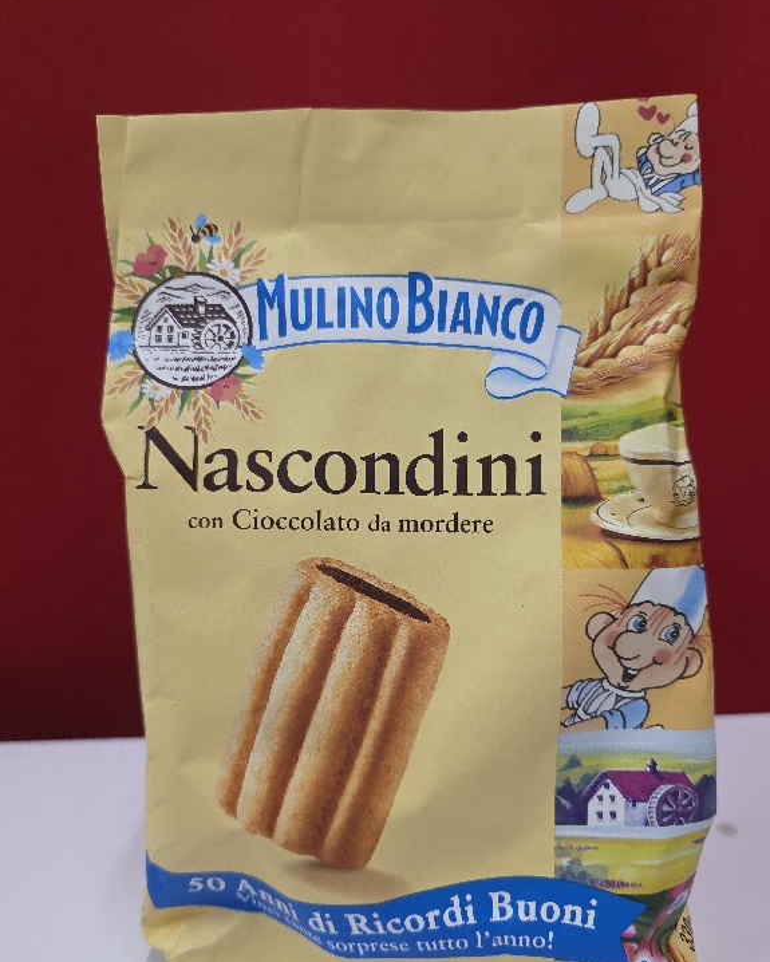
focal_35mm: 25
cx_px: 400
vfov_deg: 68.0
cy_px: 517
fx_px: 712
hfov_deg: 56.8
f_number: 1.7
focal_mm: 6.3
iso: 400
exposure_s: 1/101
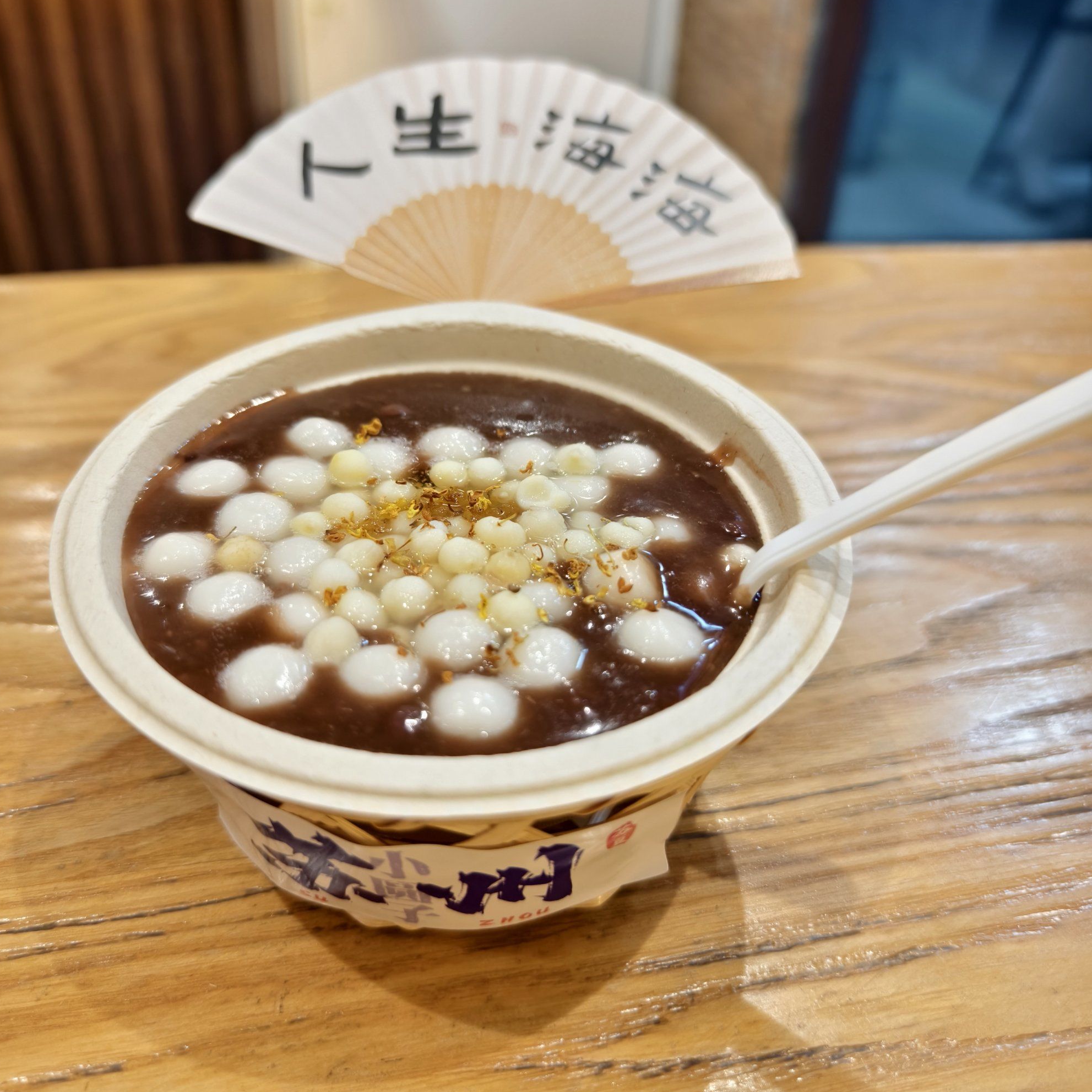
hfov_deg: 57.3
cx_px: 529
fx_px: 999
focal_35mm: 28
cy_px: 527
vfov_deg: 57.3
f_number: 16
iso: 451
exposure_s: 1/100
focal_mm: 8.67
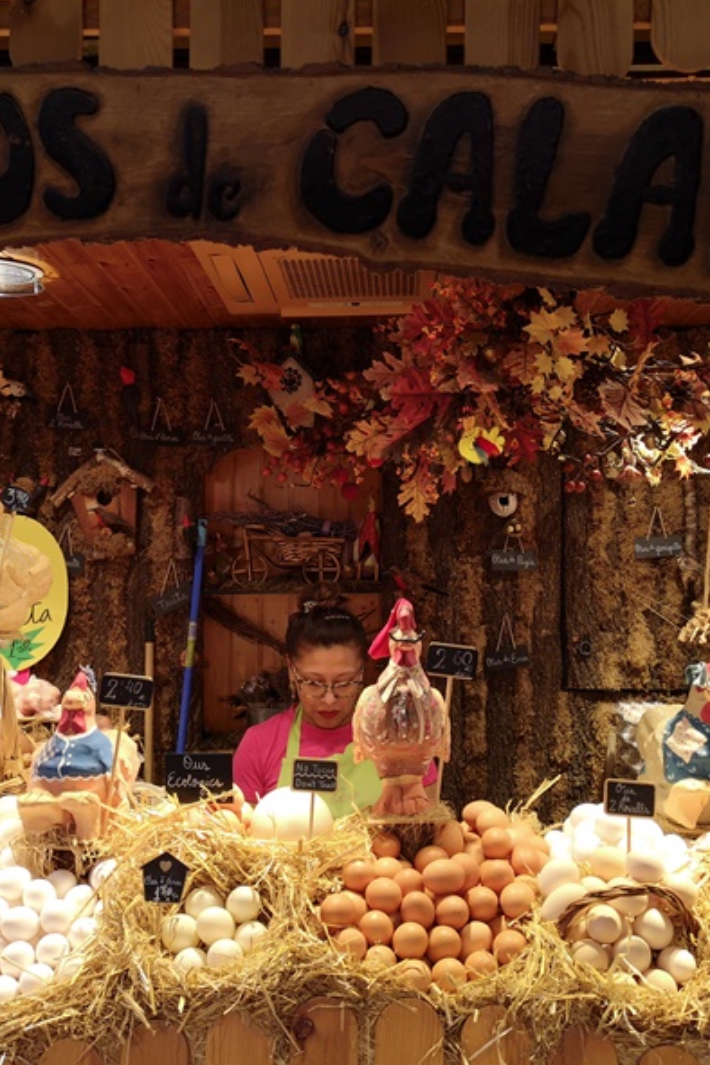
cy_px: 533
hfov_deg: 35.0
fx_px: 1124
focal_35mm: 38
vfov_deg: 50.7
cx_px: 332
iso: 125
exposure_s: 1/100
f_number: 1.8
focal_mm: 3.95
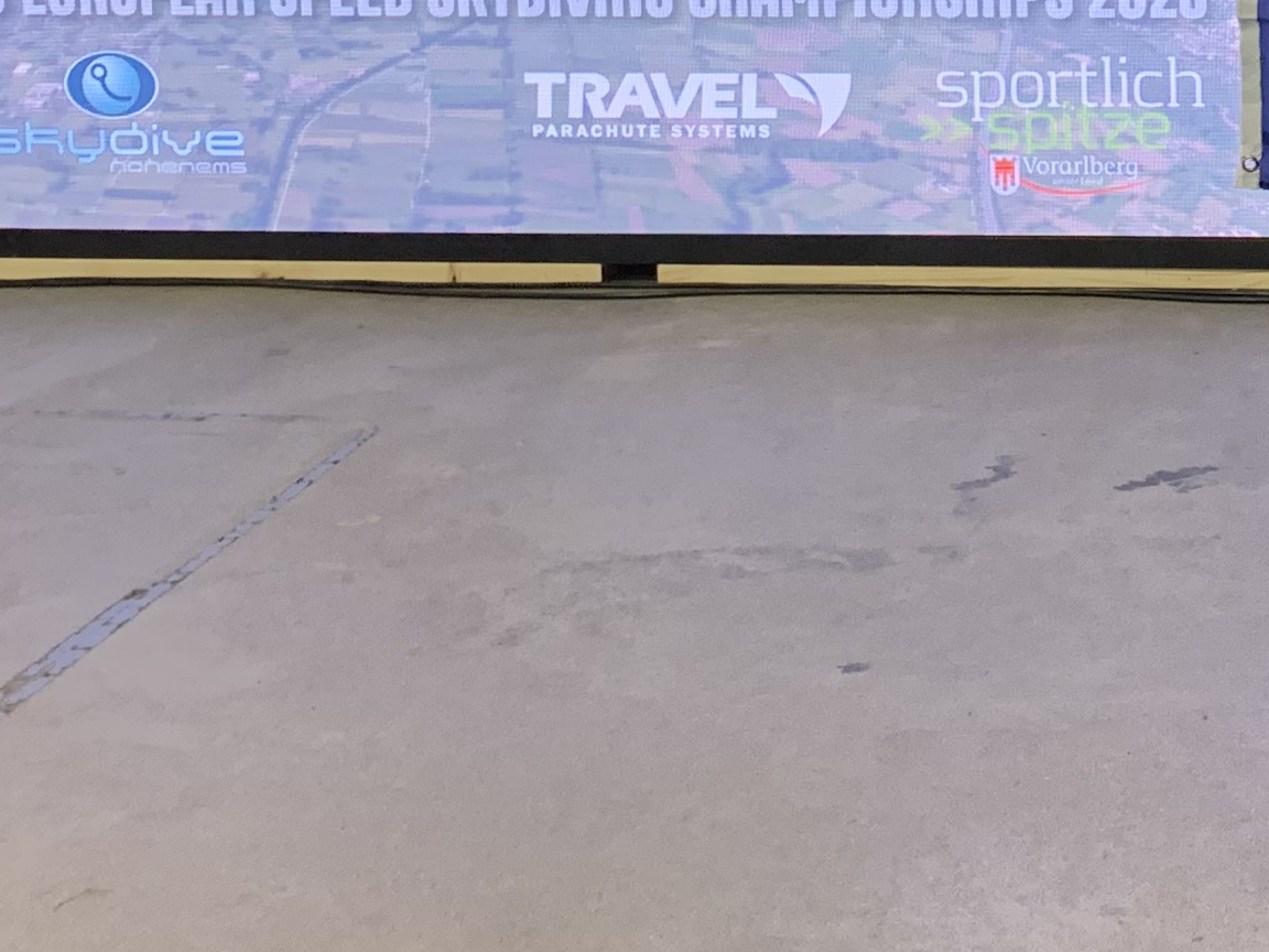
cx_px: 1414
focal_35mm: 91
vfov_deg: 15.6
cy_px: -187
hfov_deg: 20.5
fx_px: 3336
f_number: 1.8
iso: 125
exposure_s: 1/49
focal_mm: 4.25
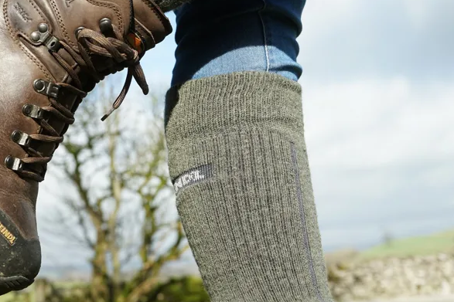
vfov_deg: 22.6
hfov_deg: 33.3
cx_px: 176
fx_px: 756
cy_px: 139
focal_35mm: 60
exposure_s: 1/160
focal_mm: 44
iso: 100
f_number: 7.1
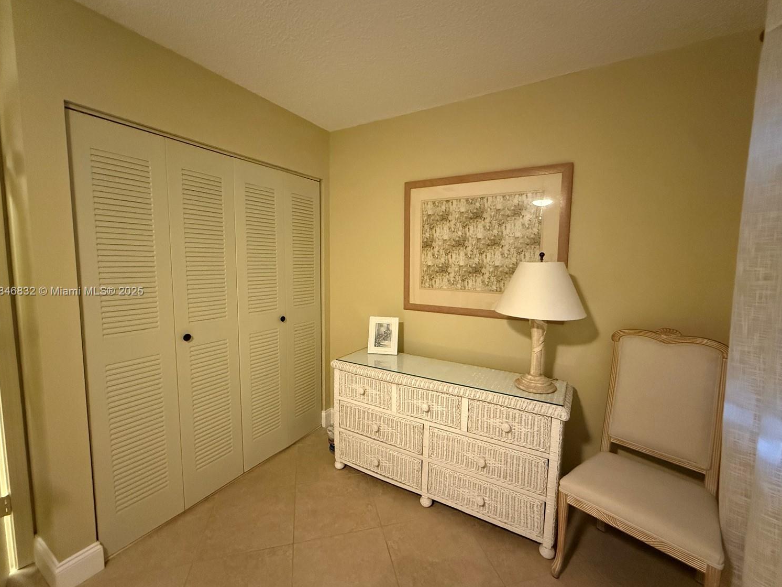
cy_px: 292
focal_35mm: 15
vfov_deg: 81.8
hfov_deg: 98.2
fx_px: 339
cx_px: 395
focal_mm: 2.22
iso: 1250
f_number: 2.2
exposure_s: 1/60
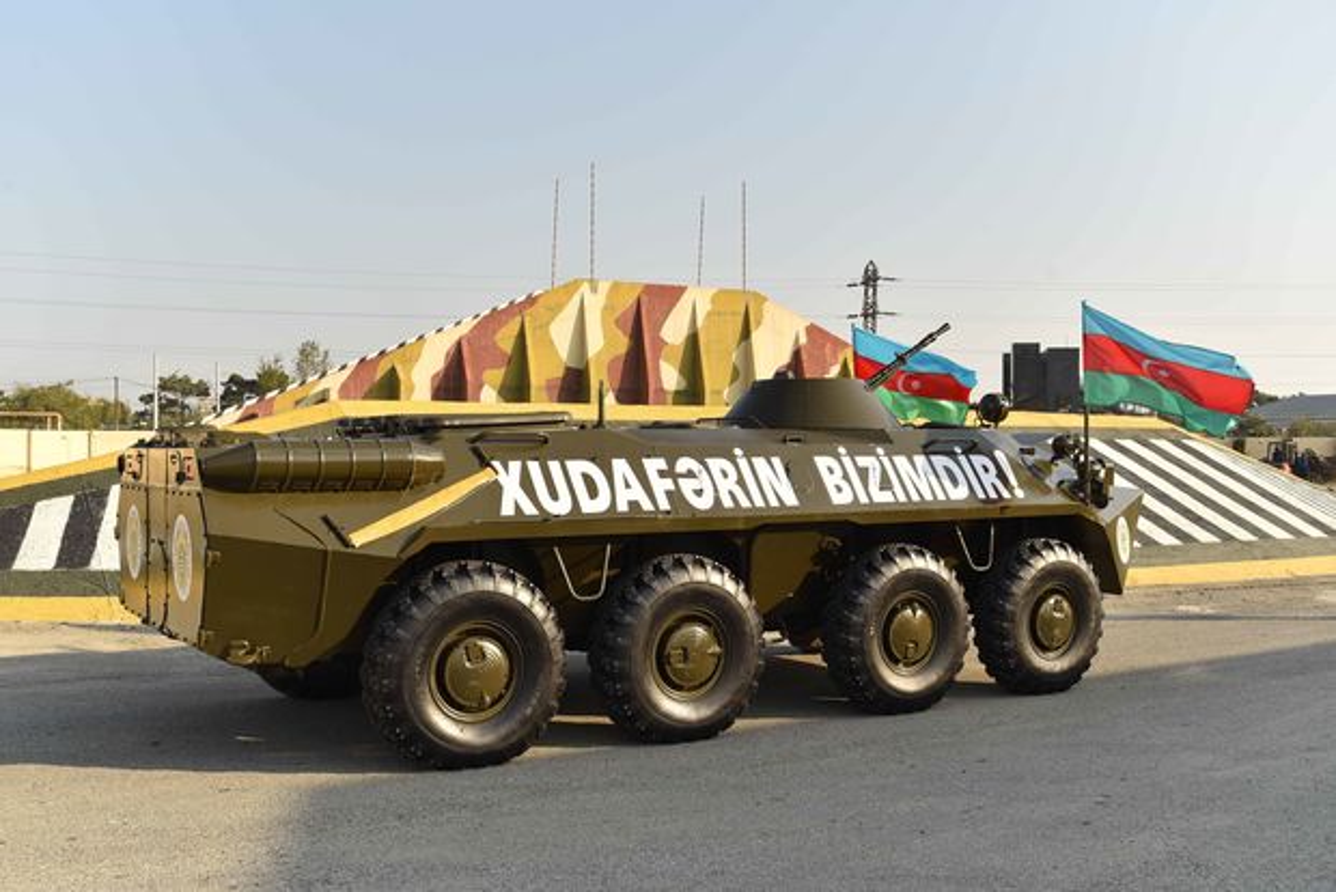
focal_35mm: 35
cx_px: 668
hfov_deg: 54.4
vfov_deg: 37.9
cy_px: 446
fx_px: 1299
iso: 250
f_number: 8
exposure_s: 1/500
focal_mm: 35
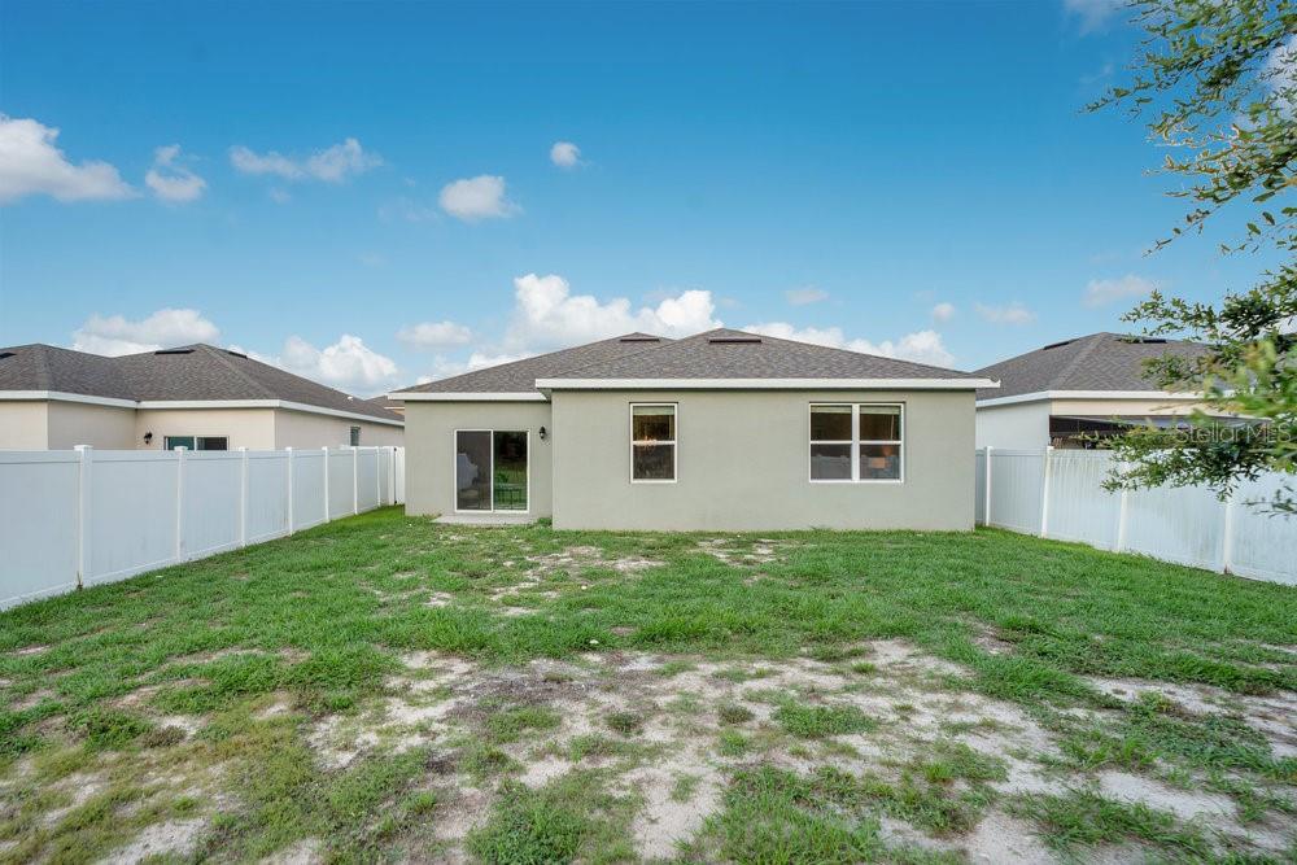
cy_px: 432
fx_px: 576
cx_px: 648
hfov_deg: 96.7
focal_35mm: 16
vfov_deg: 73.8
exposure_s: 1/125
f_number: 5.6
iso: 100
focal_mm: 16
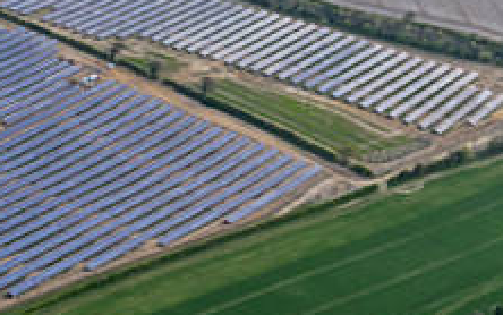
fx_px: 1605
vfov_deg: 11.2
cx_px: 66
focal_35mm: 117
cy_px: 99
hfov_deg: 17.6
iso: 400
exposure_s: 1/1000
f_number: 5.6
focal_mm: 44
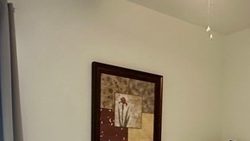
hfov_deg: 38.6
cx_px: 171
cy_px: 178
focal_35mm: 53
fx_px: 351
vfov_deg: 20.8
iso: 250
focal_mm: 2.22
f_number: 2.2
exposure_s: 1/120
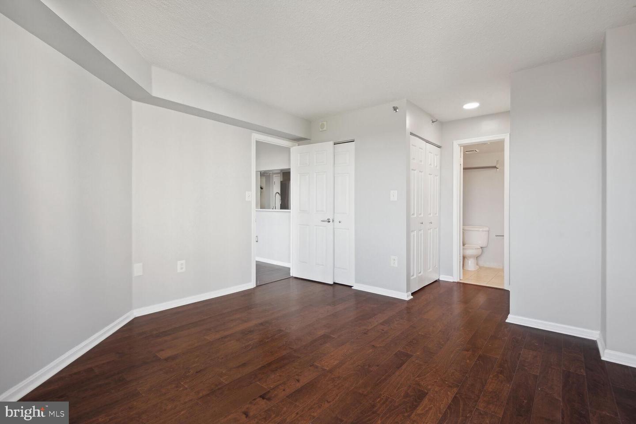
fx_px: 283
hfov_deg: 96.7
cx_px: 318
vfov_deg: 73.7
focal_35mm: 16
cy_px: 212
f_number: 8
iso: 400
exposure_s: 1/13
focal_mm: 16
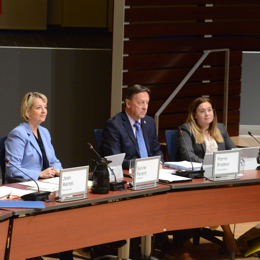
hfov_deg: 10.6
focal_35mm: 165
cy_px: 132
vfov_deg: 10.6
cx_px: 56
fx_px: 1402
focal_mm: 112
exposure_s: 1/100
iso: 6400
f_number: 6.3
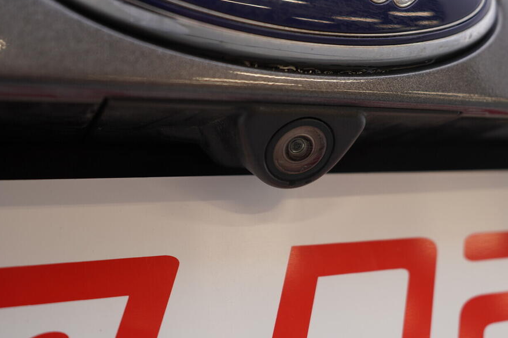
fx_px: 593
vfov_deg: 31.9
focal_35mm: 42
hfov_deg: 46.3
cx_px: 290
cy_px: 152
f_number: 3.2
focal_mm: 24
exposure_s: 1/50
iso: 125
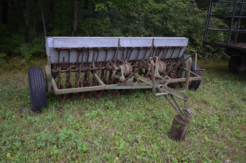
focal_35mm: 30
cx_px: 123
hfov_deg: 62.0
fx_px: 205
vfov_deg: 43.4
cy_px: 82
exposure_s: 1/60
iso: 560
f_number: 4.5
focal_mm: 20
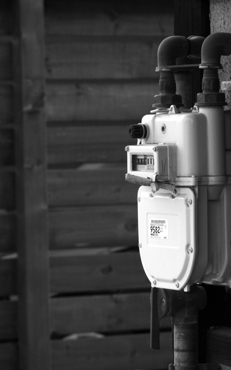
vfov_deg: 11.3
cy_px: 185
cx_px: 198
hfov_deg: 7.1
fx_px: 1865
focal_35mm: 185
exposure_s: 1/160
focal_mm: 80
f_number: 8
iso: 400
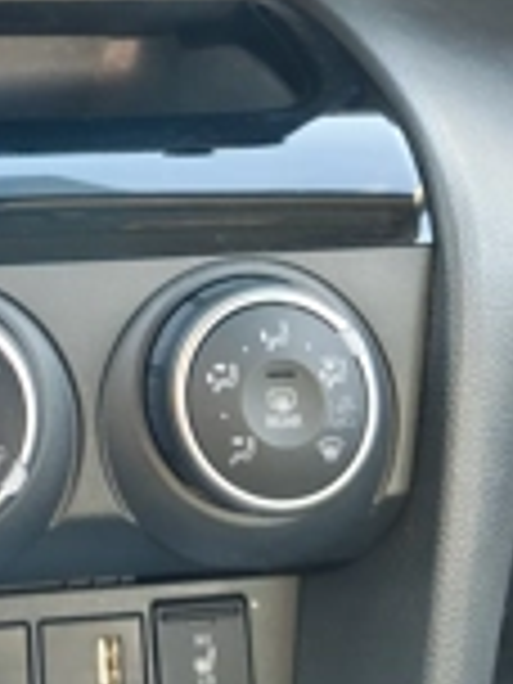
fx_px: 1245
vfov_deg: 28.8
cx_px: -63
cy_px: 4
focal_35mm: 63
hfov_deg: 21.9
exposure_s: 1/50
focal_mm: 5.56
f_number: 1.88
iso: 142
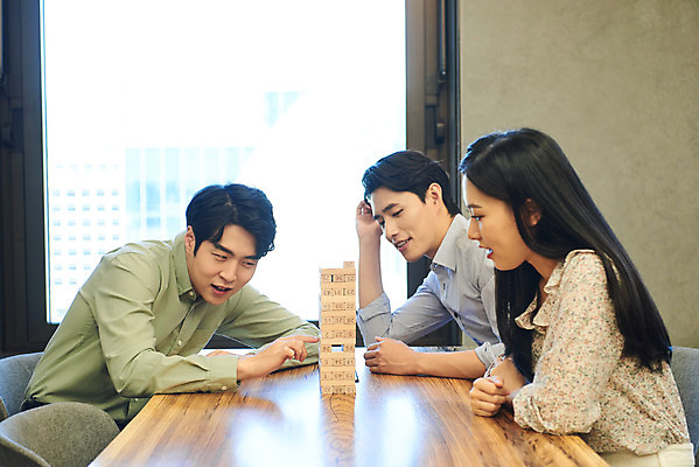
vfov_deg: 24.2
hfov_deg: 35.6
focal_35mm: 56
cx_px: 350
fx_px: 1088
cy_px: 234
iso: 800
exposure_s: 1/200
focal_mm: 56
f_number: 3.5
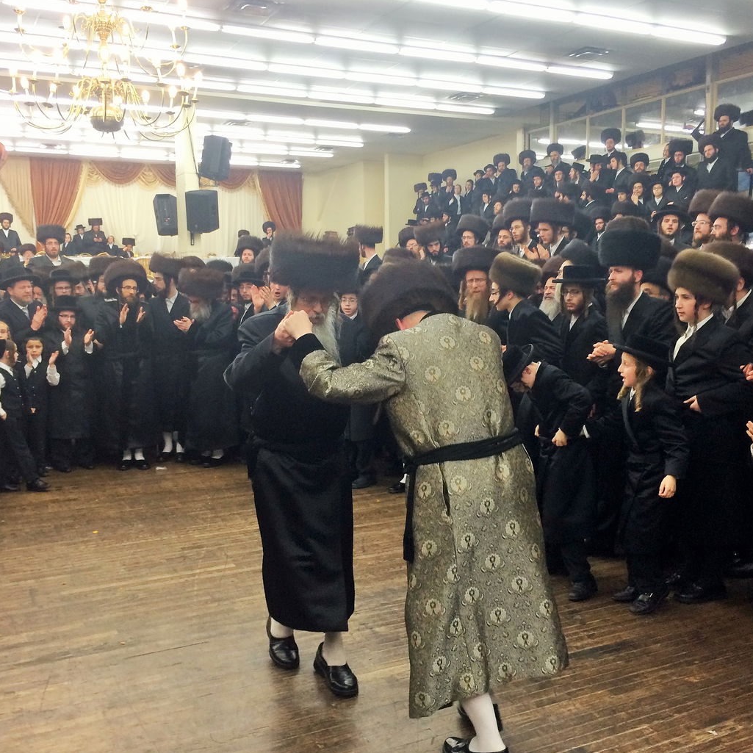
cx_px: 372
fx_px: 861
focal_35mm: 35
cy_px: 372
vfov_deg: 47.2
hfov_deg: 47.2
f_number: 2.2
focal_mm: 4.15
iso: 50
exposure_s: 1/30
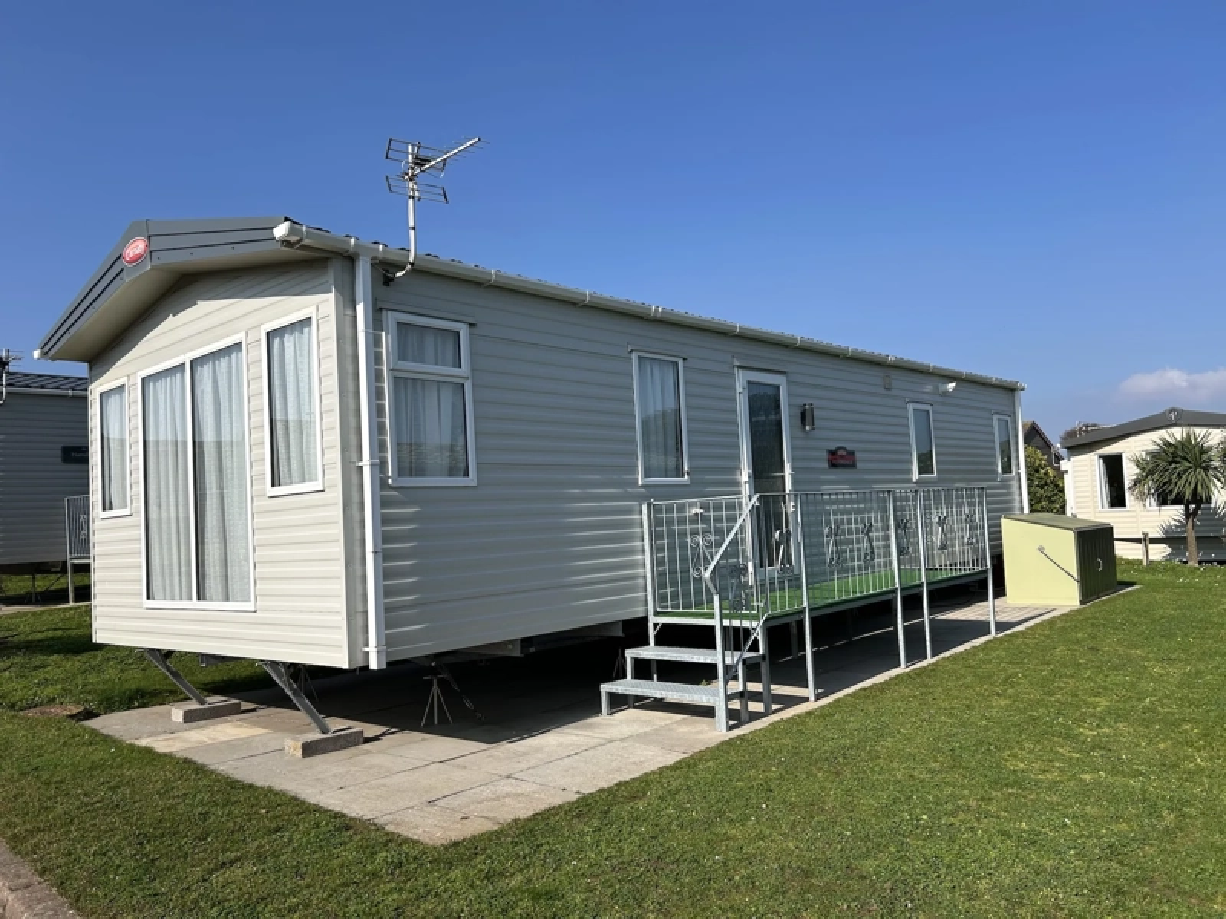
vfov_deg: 53.1
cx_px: 613
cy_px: 460
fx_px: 921
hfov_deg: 67.3
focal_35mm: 26
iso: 50
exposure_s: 1/5882
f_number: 1.5
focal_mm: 5.7
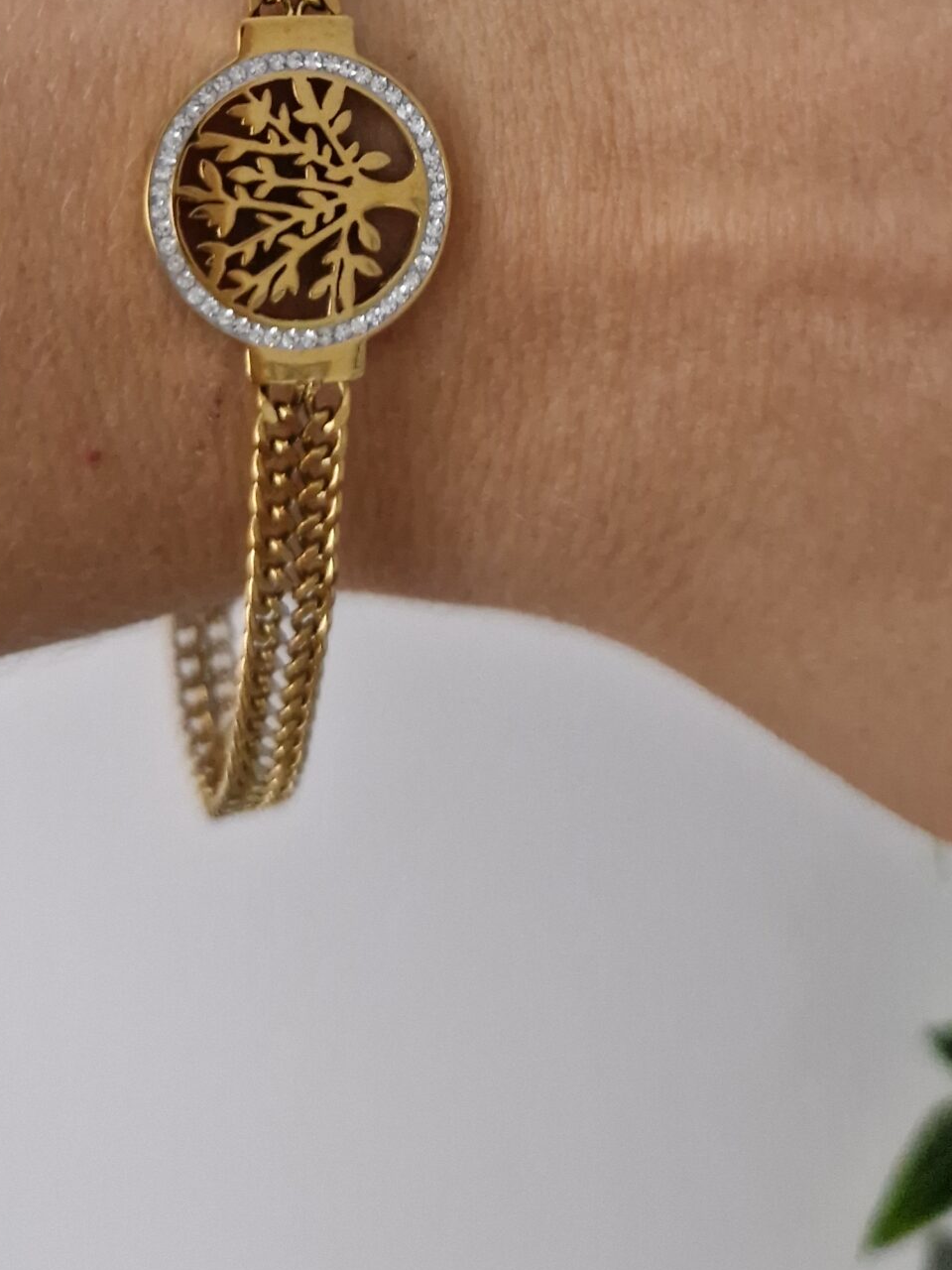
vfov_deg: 38.1
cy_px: 100
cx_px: 445
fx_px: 1687
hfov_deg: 31.5
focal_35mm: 46
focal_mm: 5.4
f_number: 1.8
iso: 125
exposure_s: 1/100
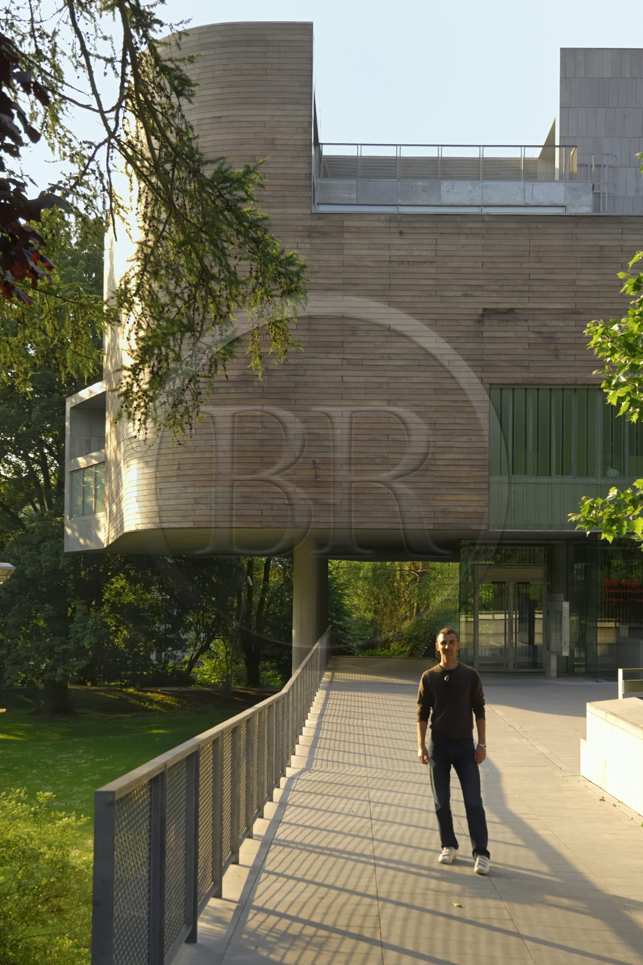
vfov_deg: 53.1
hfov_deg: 36.9
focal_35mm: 36
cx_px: 322
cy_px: 482
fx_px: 965
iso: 100
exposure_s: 1/125
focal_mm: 24
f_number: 5.3
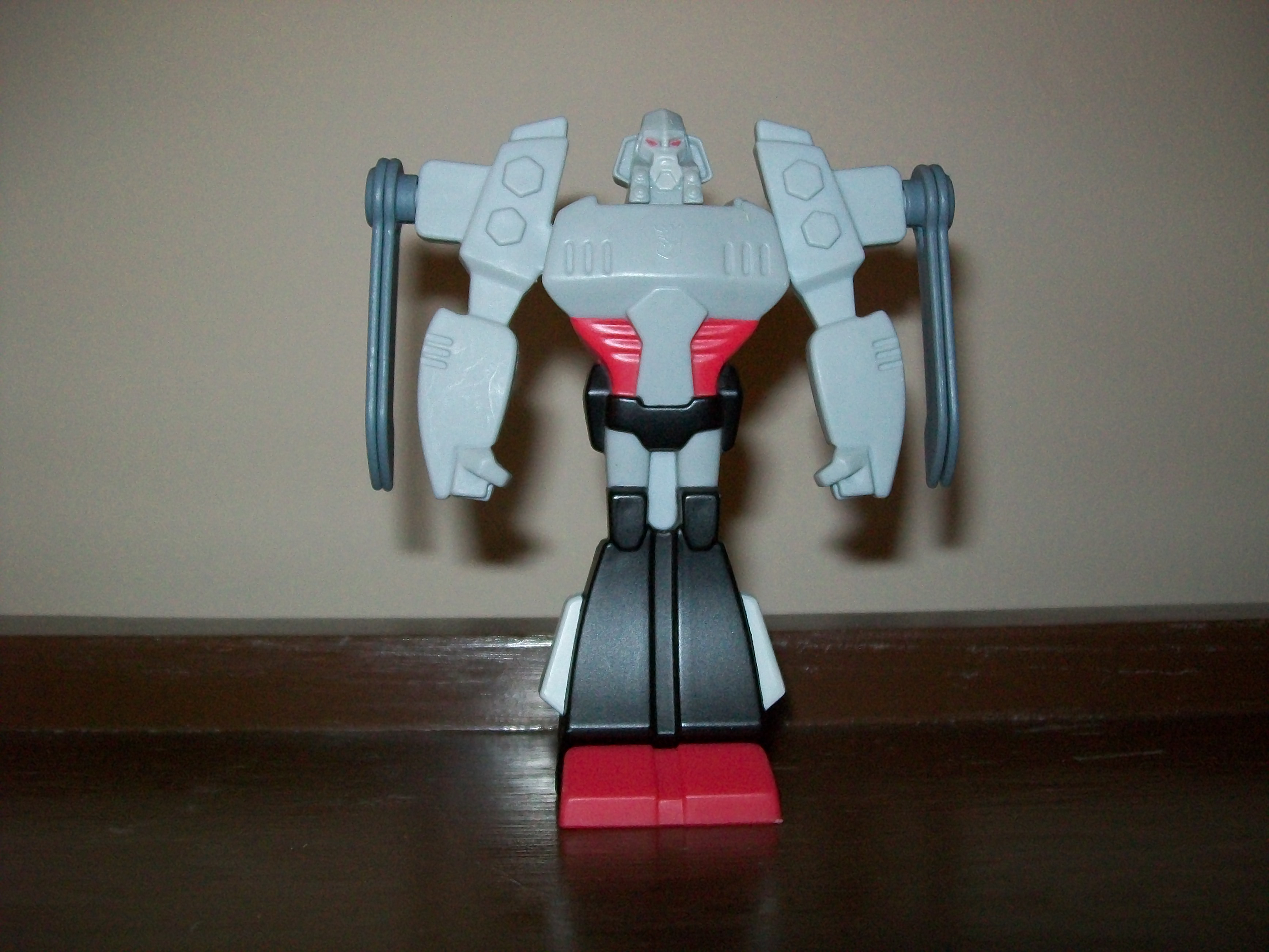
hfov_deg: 51.4
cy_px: 476
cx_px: 634
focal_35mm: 36
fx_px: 1320
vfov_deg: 39.7
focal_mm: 6
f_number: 2.7
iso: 160
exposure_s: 1/60
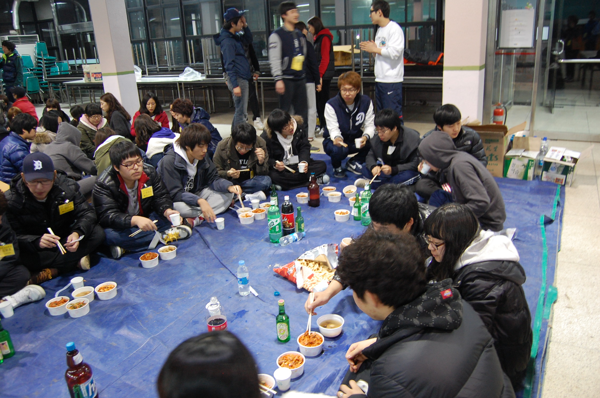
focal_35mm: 27
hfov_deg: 67.5
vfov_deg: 47.8
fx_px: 449
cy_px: 199
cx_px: 300
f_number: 3.5
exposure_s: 1/15
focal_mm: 18
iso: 800
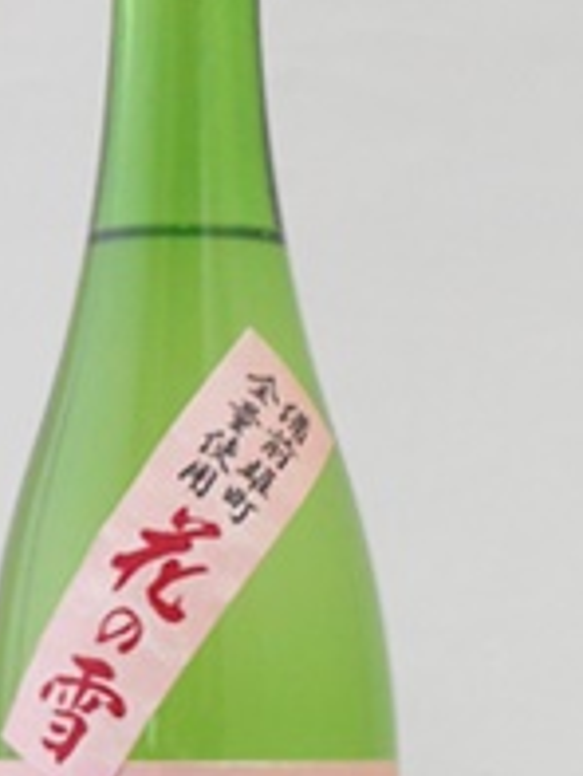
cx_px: 177
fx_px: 1368
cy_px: 666
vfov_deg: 30.6
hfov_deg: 23.9
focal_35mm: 61
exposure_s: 1/40
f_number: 3.7
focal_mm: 4.5
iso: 80
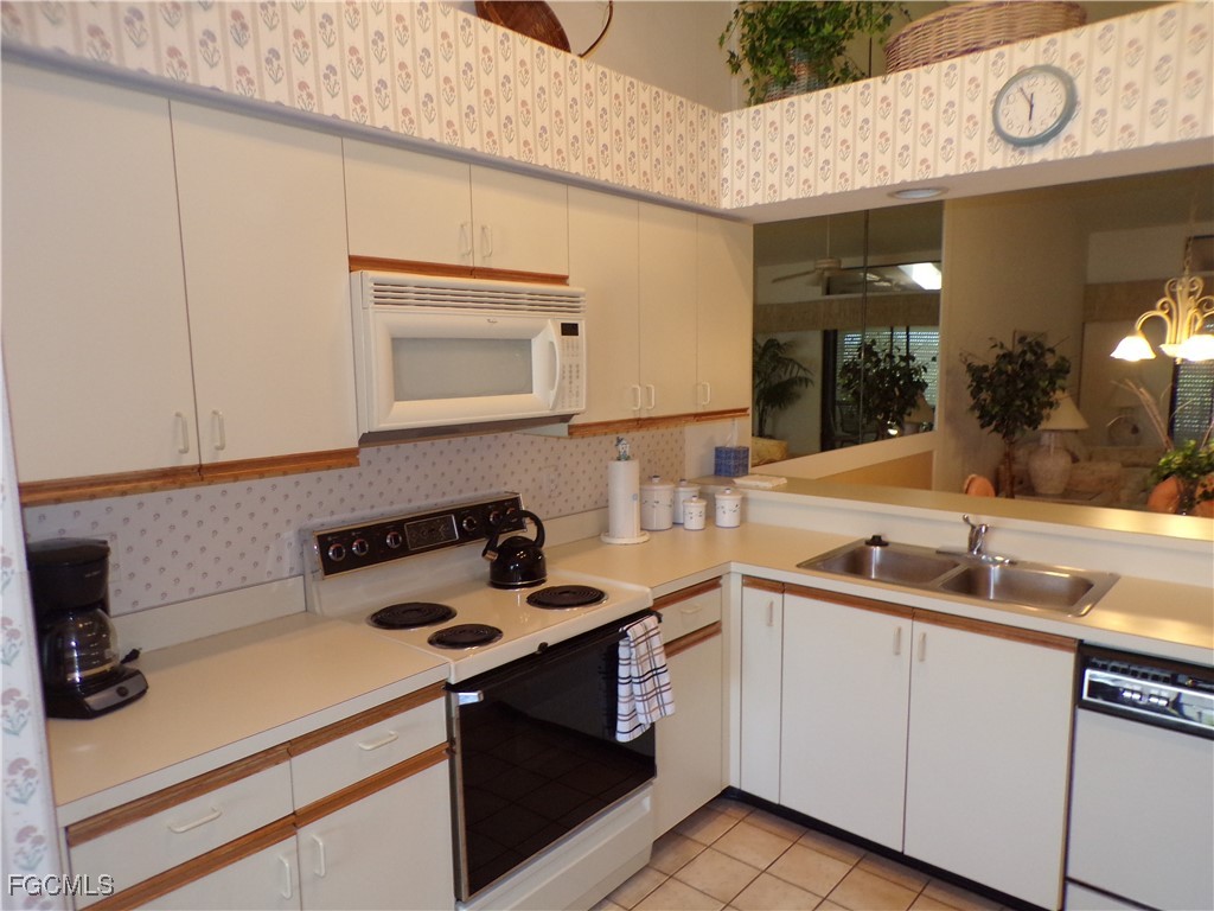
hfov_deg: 71.6
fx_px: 842
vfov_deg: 56.8
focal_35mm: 24
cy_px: 456
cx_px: 607
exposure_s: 1/34
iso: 200
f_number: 3
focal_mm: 4.3
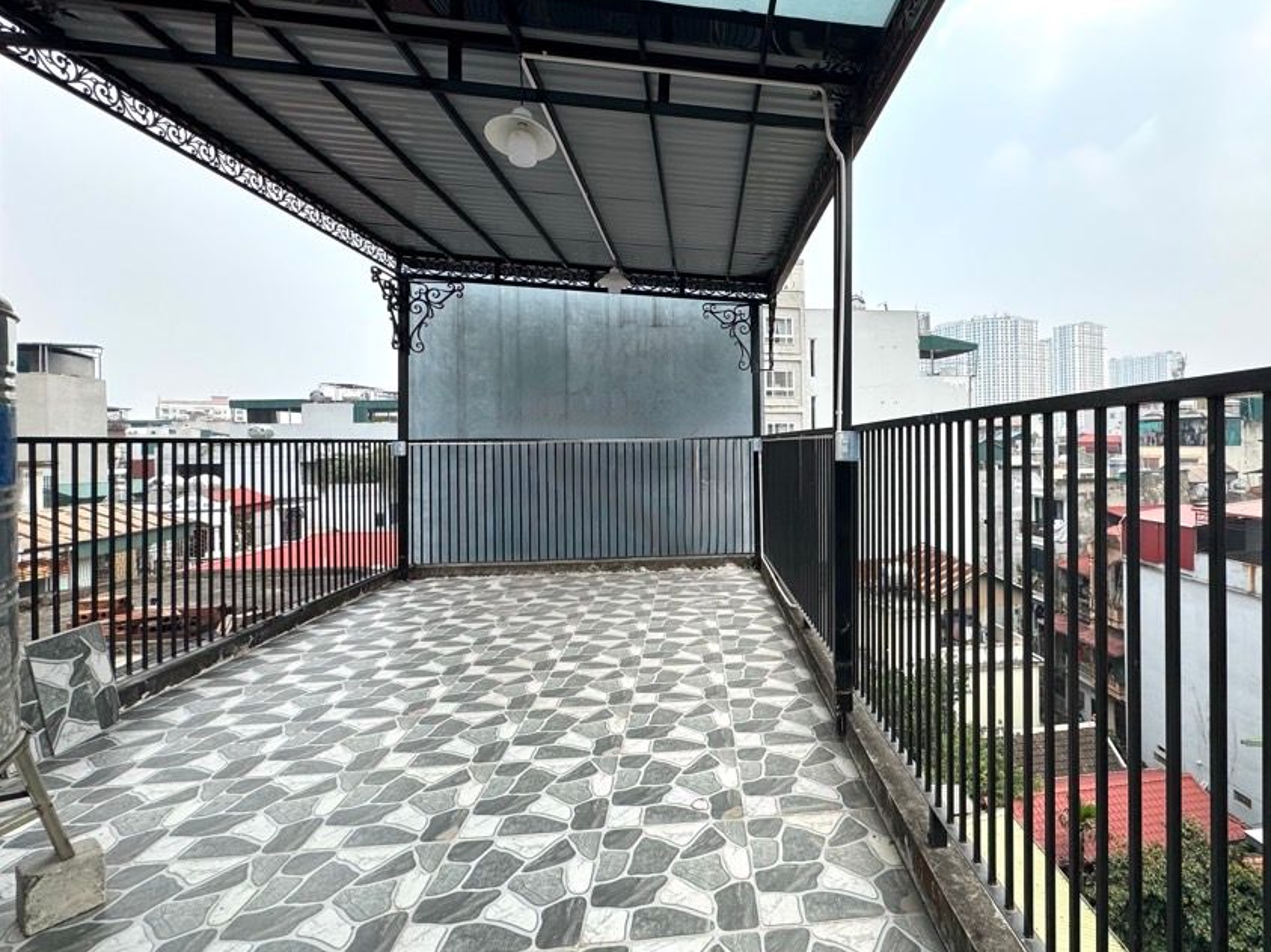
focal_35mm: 17
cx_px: 770
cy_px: 446
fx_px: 624
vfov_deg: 74.6
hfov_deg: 89.7
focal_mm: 2.22
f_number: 2.2
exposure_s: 1/1110
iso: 50
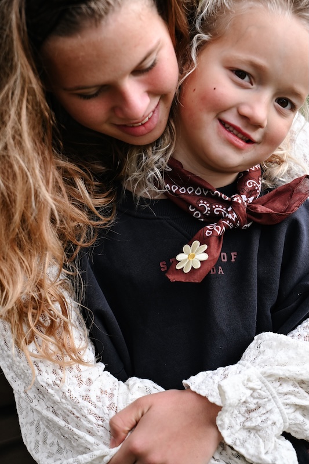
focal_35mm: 125
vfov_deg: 16.4
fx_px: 1610
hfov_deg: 11.0
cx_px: 154
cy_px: 232
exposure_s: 1/1600
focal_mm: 125
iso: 1600
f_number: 4.5
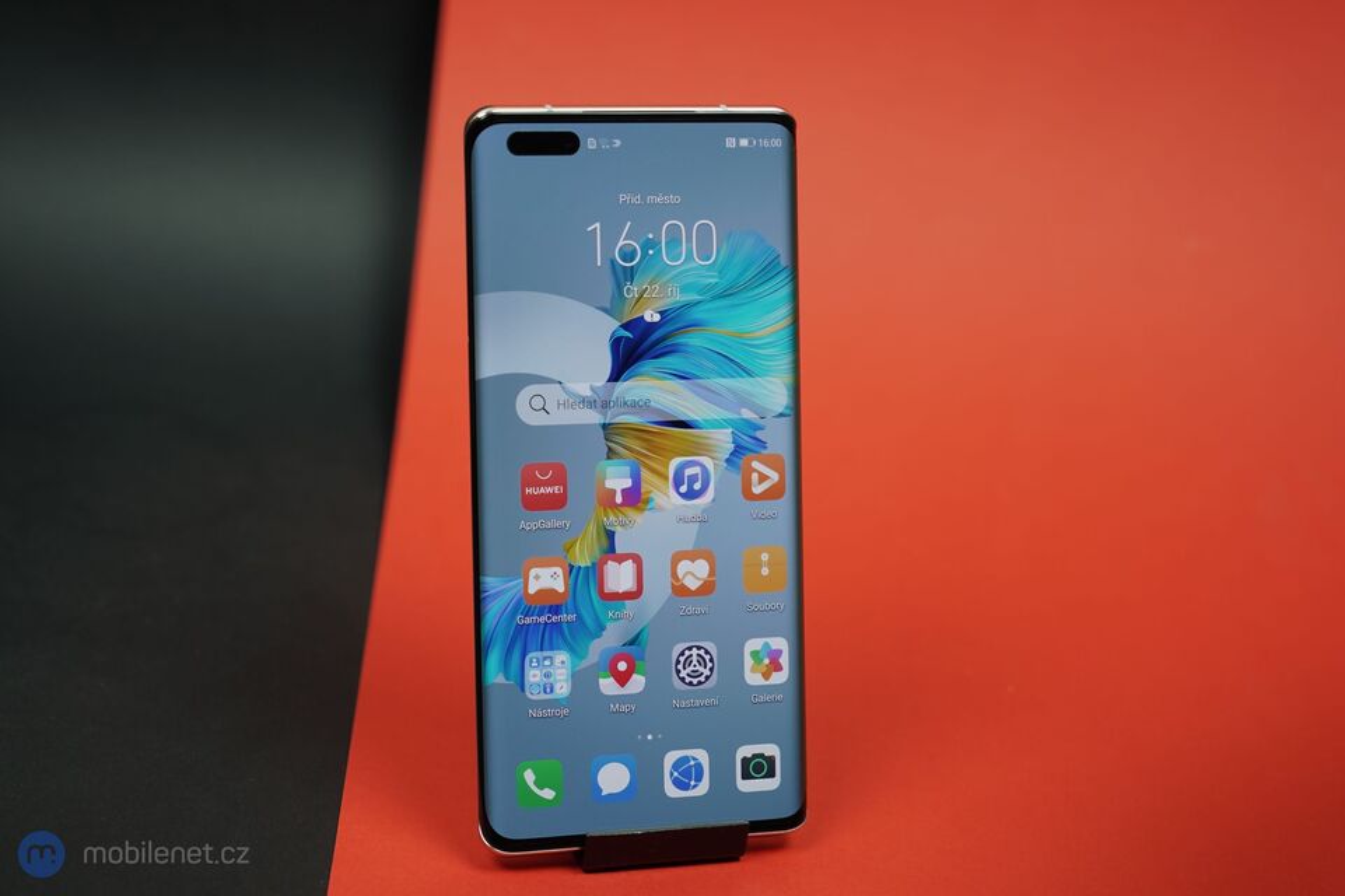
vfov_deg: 23.0
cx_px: 672
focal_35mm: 59
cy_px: 448
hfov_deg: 33.9
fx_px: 2203
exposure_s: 1/60
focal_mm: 59
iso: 160
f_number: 4
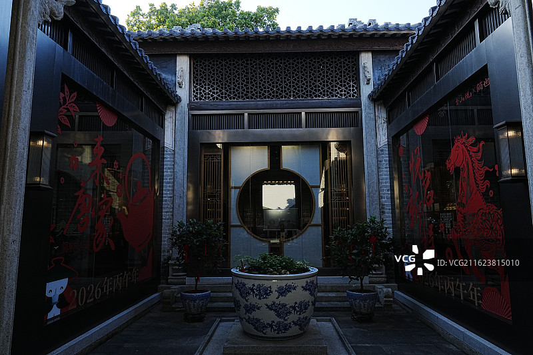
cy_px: 178
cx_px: 266
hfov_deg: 73.8
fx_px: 355
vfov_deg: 53.1
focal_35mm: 24
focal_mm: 24
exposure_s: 1/250
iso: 1250
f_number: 11
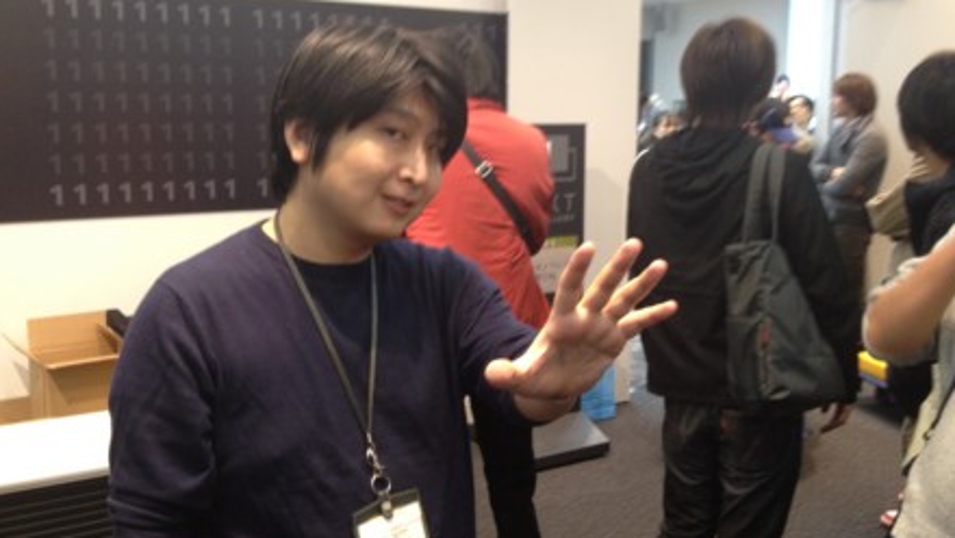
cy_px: 221
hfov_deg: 51.6
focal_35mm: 39
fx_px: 988
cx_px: 480
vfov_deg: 30.4
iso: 200
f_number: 2.4
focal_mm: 4.28
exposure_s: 1/20
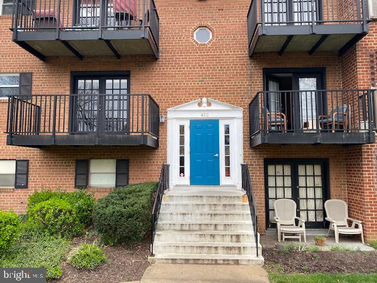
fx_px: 283
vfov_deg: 53.1
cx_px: 188
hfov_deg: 67.3
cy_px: 142
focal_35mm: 26
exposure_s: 1/361
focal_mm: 4.25
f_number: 1.8
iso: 32
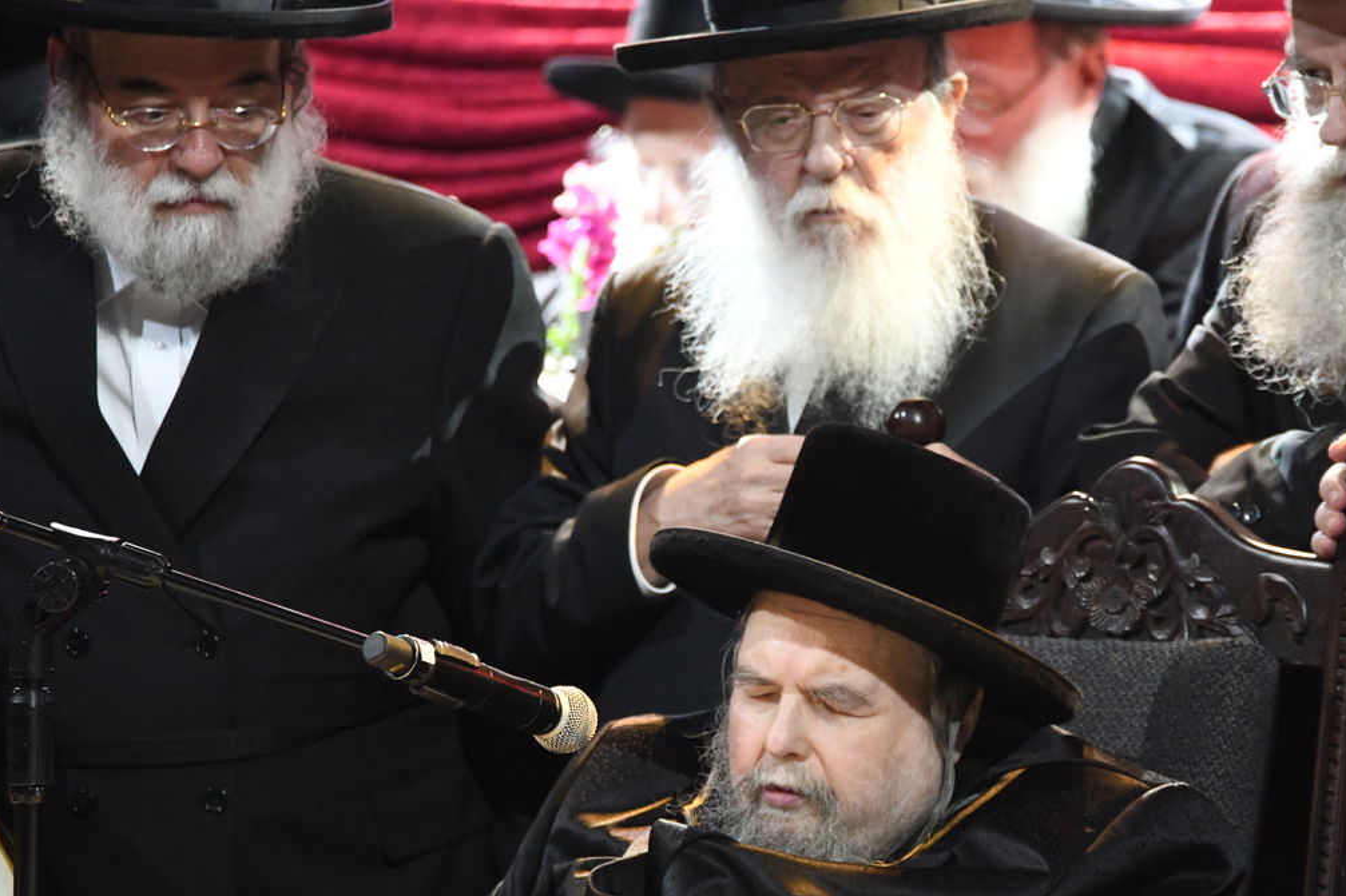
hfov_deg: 2.5
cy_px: 537
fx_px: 31175
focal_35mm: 834
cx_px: 821
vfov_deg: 1.6
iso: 8000
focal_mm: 600
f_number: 6.3
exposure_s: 1/160
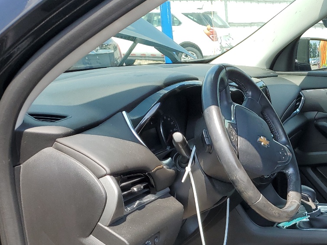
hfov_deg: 31.8
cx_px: 340
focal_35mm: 55
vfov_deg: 25.9
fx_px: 520
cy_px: 212
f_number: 1.5
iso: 50
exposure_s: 1/833
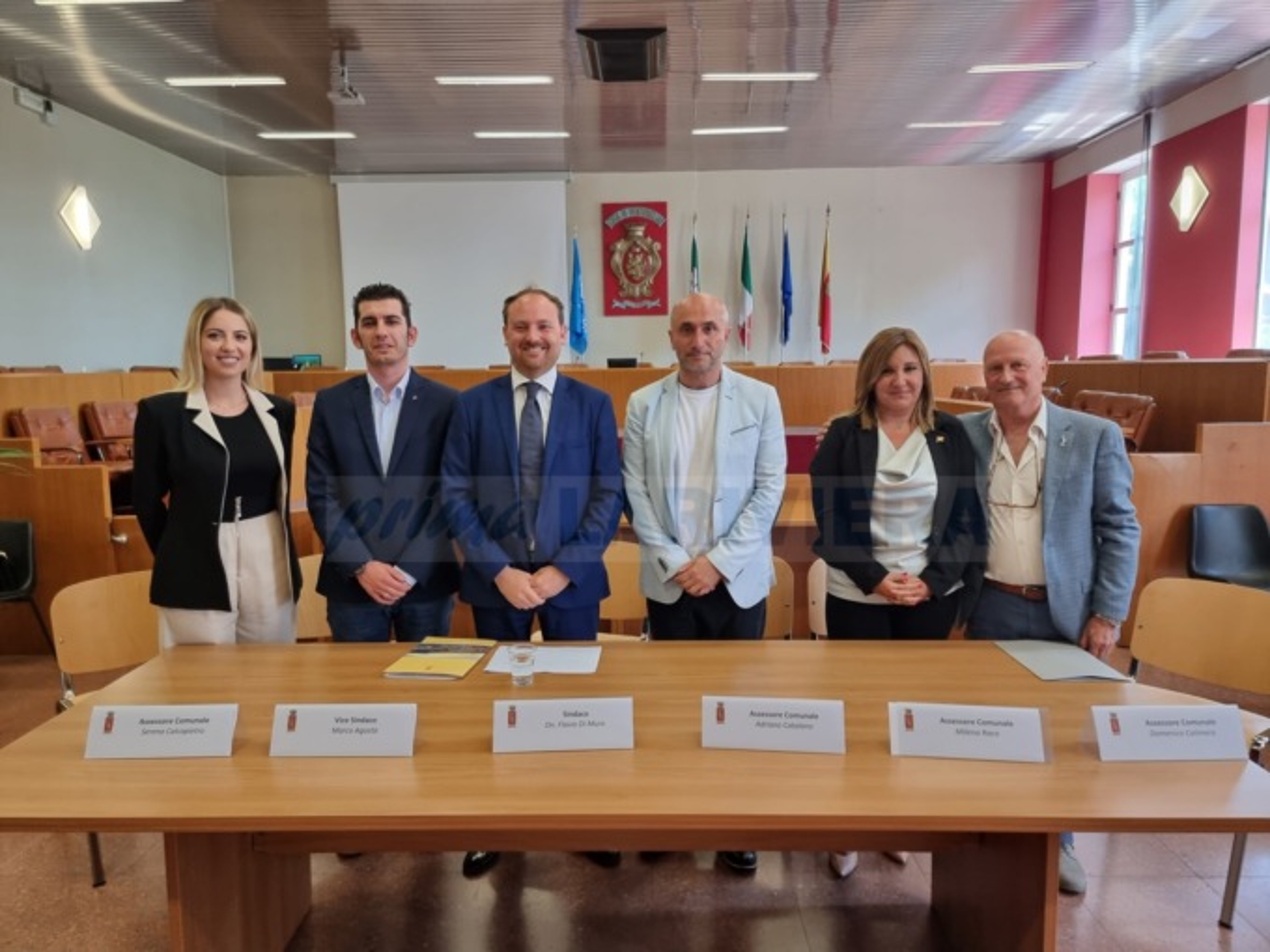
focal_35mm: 24
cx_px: 635
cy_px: 476
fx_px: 881
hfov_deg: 71.6
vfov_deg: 56.8
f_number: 1.8
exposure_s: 1/100
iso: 250
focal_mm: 6.7
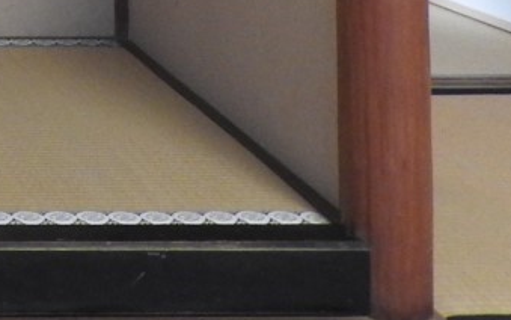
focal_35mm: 108
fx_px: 1504
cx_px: -359
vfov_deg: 10.5
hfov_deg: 16.6
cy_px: -435
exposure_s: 1/8
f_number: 3.3
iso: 400
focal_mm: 4.3
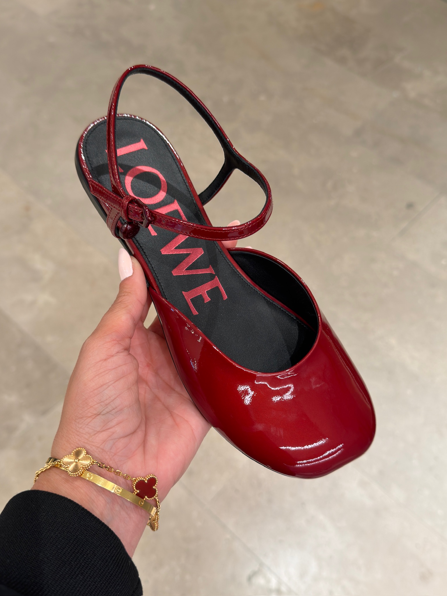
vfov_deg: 52.6
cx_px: 224
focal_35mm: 35
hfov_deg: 40.7
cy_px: 298
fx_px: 603
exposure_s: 1/50
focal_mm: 6.76
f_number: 1.78
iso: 64
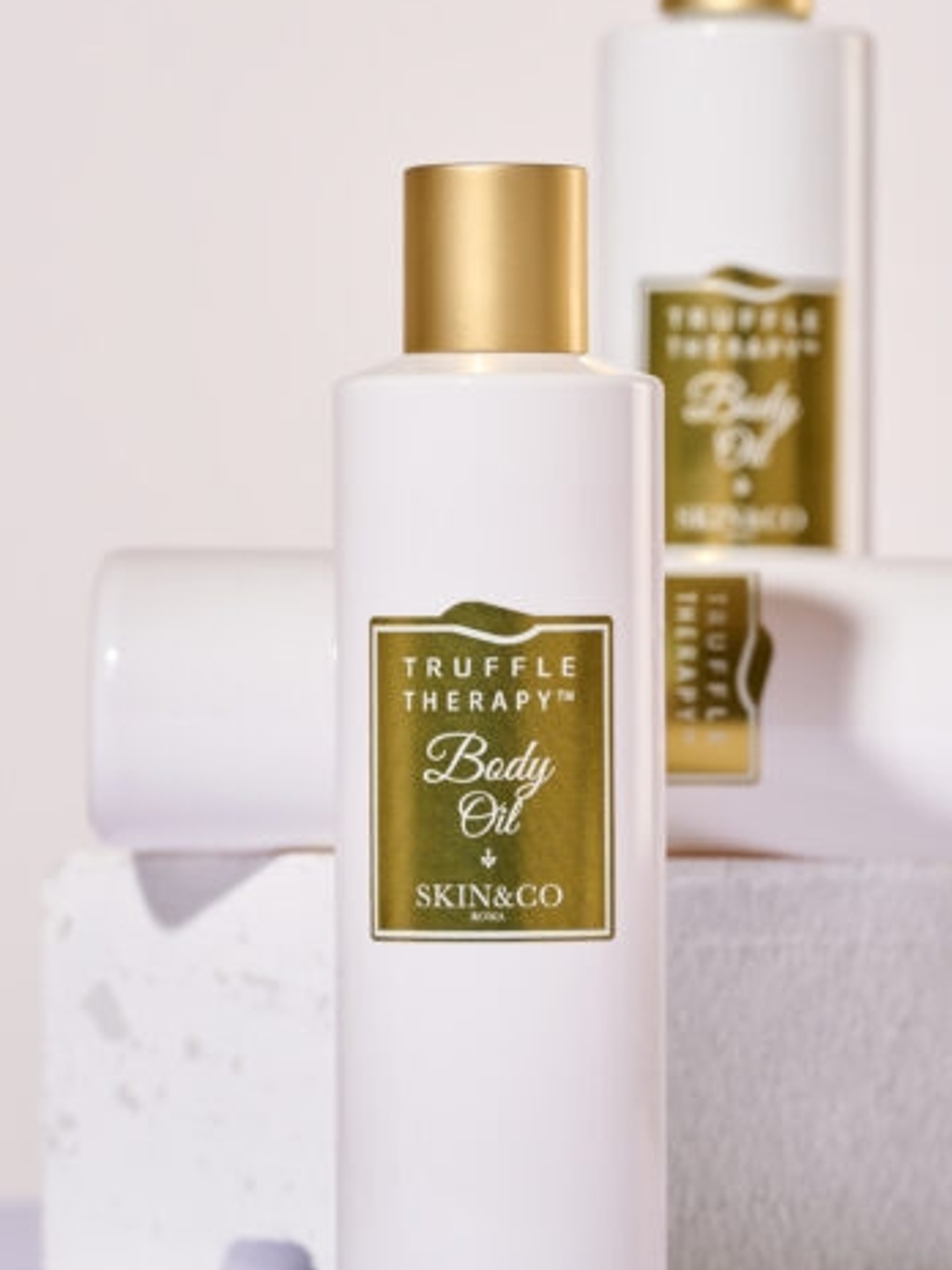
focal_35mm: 223
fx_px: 8177
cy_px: 500
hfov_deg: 6.7
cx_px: 629
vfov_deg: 8.9
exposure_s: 1/160
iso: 64
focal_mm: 105
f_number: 7.1
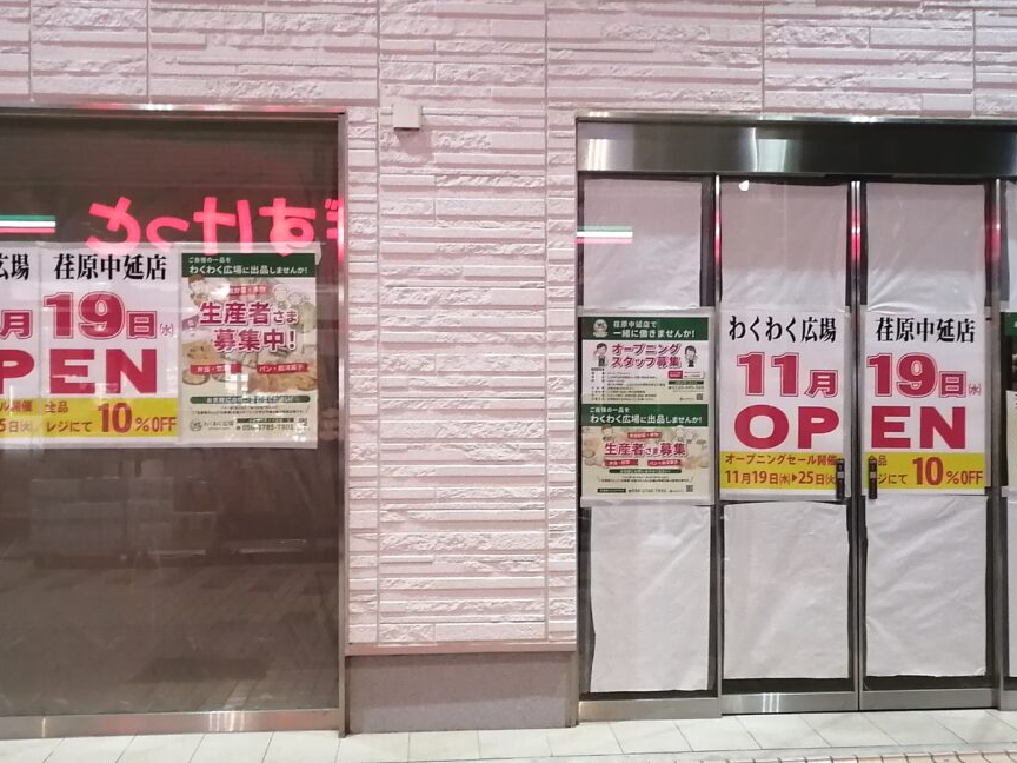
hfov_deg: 46.8
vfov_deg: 36.0
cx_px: 521
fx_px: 1175
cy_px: 379
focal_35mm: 40
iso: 200
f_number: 1.8
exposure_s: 1/33.3
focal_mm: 3.62
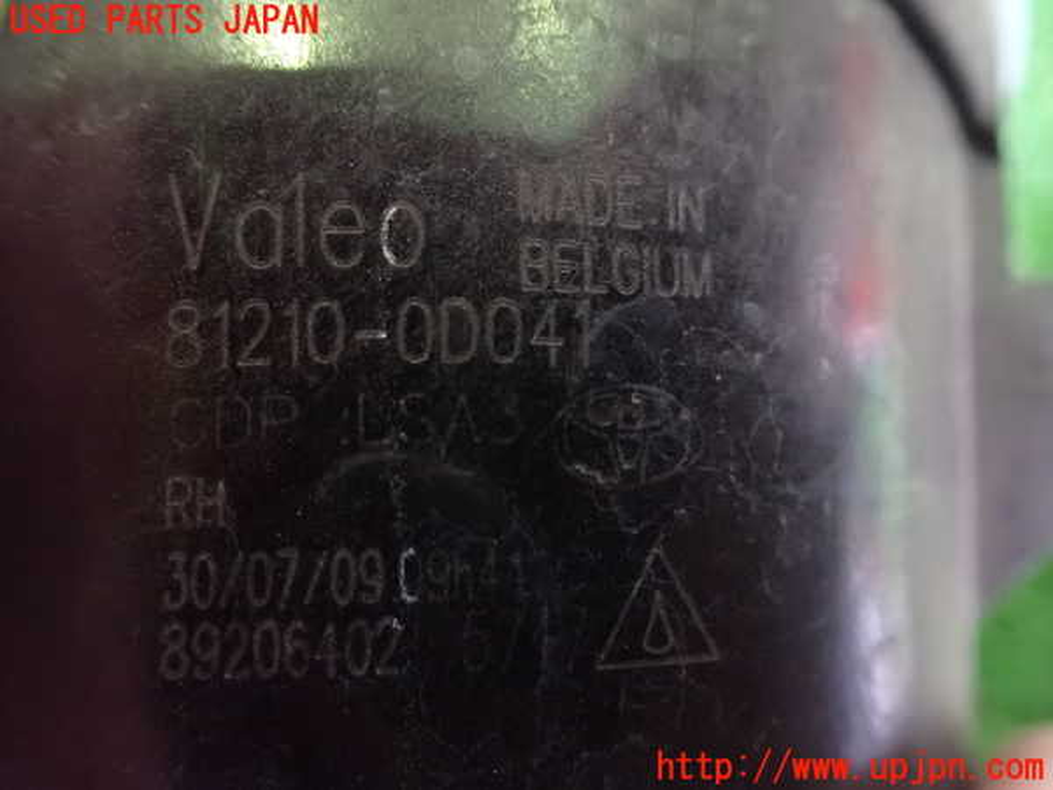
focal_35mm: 30
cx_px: 526
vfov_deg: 46.8
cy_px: 395
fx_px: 913
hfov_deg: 60.0
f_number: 2.3
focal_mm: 5.4
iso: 1600
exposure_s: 1/20
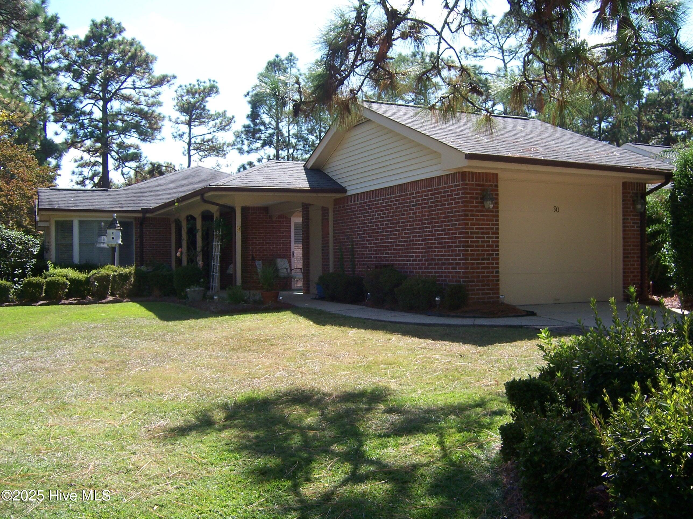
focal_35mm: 33
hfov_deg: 55.4
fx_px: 661
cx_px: 346
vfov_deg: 42.9
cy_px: 260
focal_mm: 5.5
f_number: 3.4
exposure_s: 1/350
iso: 80
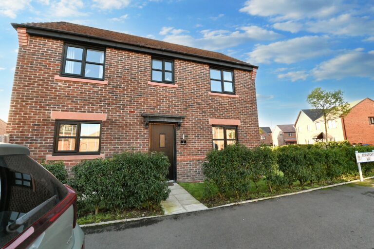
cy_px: 124
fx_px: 156
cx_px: 187
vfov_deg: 77.2
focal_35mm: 15
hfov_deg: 100.4
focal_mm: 15
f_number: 10
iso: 6400
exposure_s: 1/800
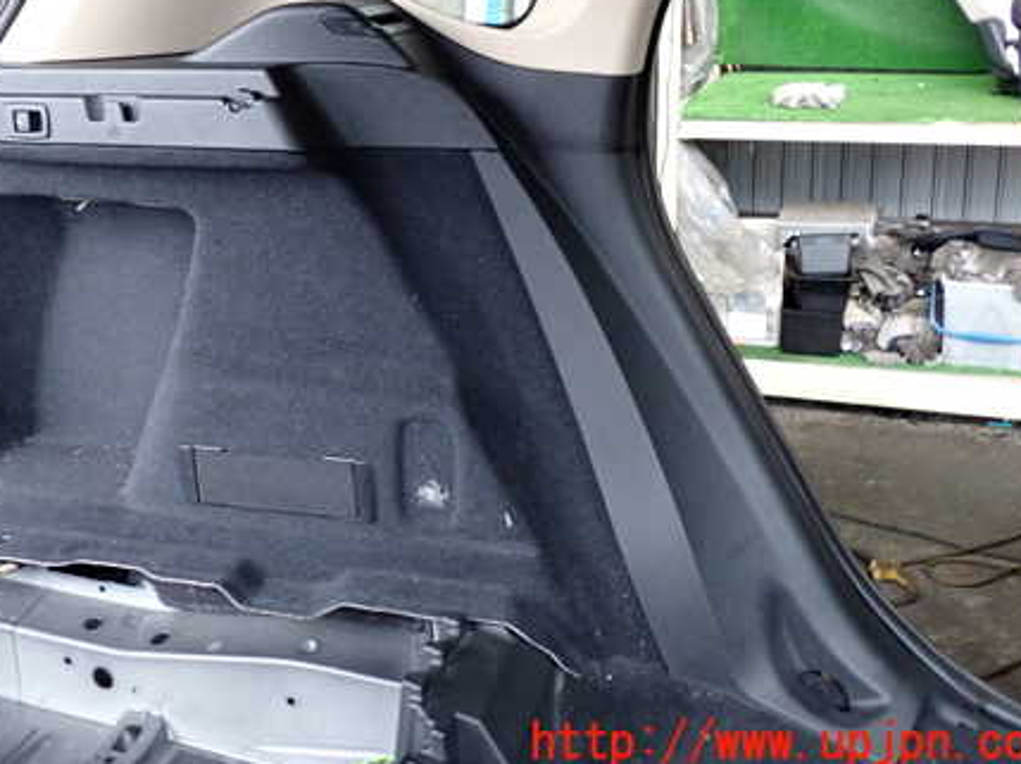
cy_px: 238
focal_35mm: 42
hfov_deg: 44.3
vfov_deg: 33.9
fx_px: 1238
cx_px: 355
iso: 200
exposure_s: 1/30
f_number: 2.3
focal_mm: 5.4
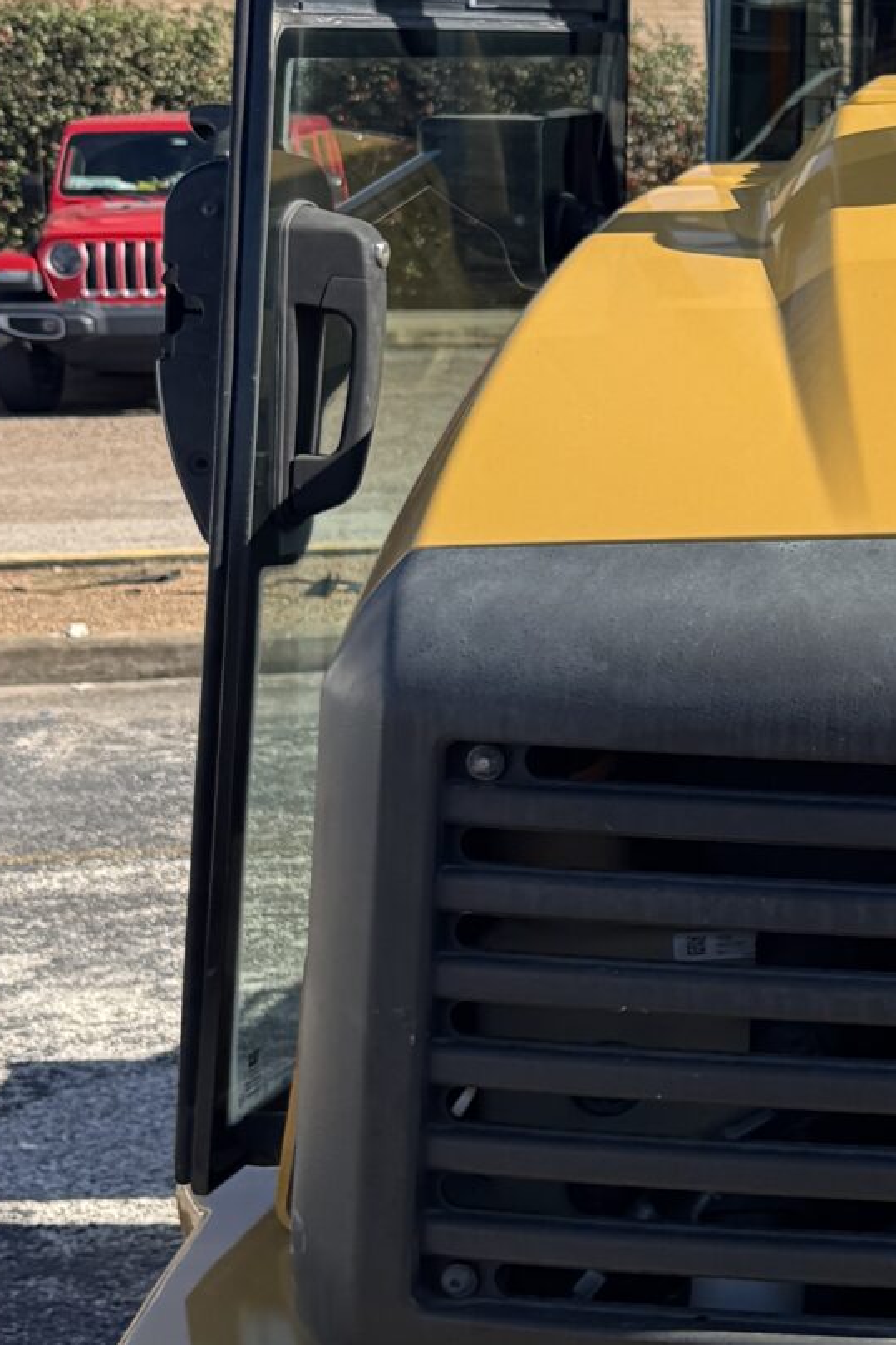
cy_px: 630
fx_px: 2950
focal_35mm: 79
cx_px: 1363
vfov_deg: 25.7
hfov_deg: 15.8
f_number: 1.78
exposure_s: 1/2833
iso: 80
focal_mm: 6.76
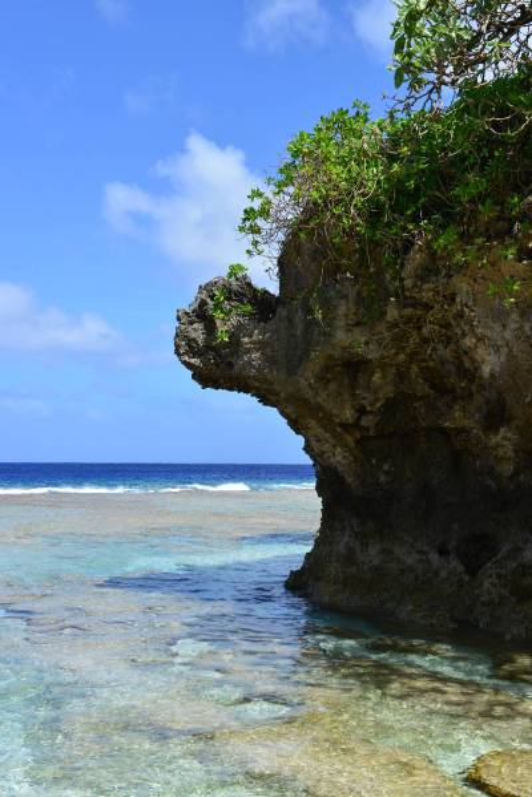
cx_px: 266
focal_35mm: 45
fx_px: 997
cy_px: 398
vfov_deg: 43.6
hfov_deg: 29.9
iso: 250
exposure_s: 1/400
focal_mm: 45
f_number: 10
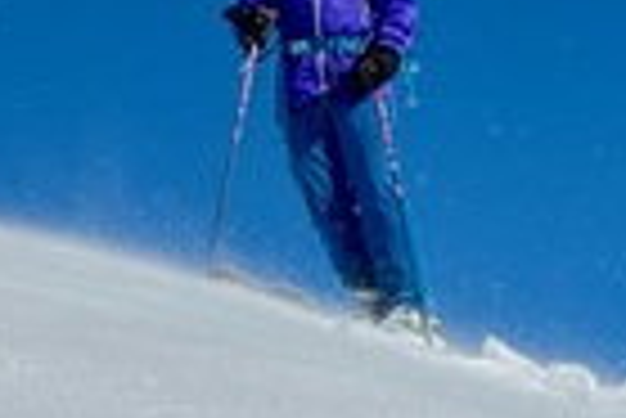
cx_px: 347
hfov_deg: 11.5
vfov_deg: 7.7
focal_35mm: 179
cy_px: 303
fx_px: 3116
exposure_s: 1/15385
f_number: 1.78
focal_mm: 6.86
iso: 80
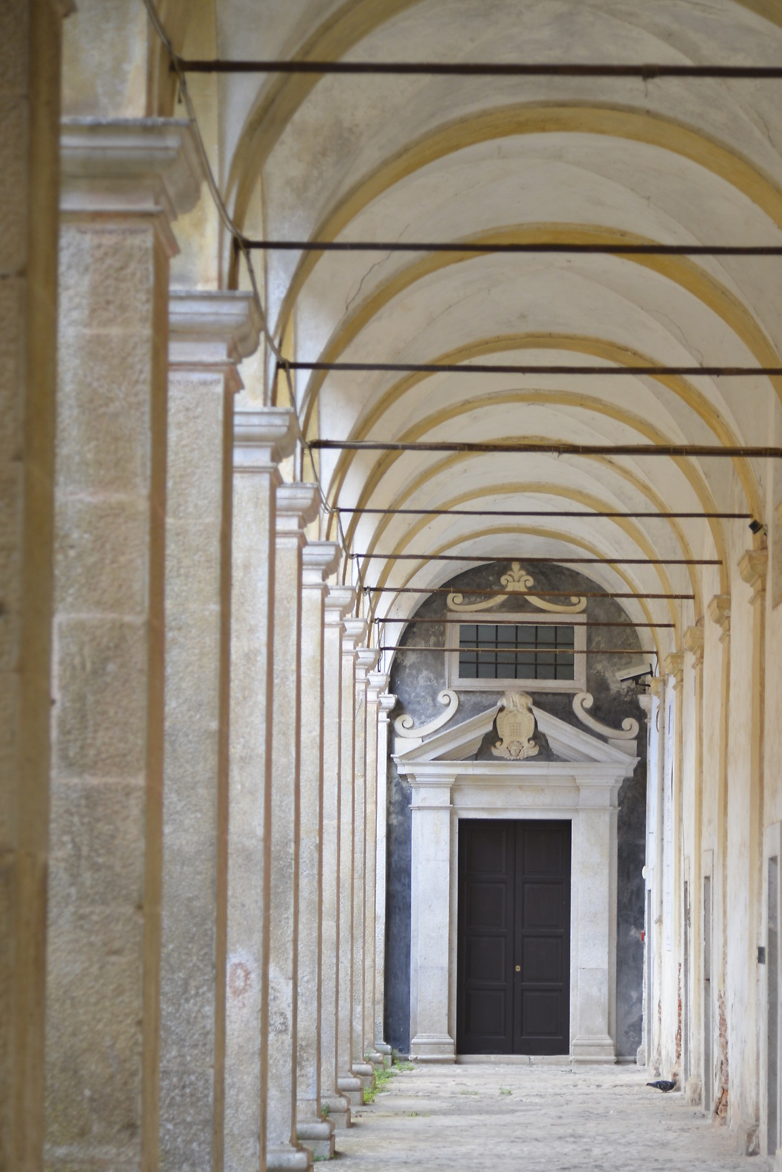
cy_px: 672
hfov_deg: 11.6
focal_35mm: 118
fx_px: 3841
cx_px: 531
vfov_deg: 17.3
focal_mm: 85
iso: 560
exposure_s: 1/100
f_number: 4
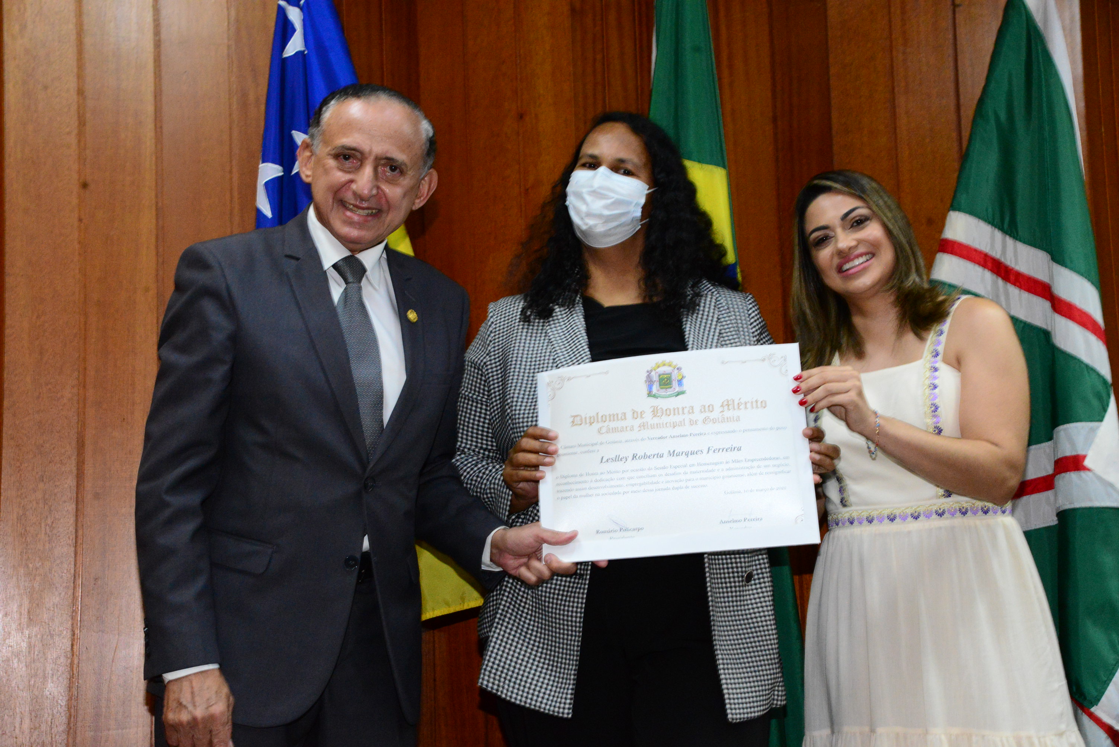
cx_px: 560
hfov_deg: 36.2
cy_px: 374
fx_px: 1710
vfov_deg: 24.6
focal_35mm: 55
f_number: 8
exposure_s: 1/60
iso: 6400
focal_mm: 55
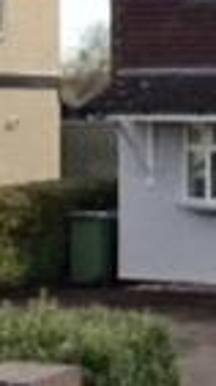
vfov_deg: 16.3
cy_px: 119
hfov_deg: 8.5
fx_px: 1338
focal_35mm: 131
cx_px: 488
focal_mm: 4.15
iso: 32
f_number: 2.2
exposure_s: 1/1953
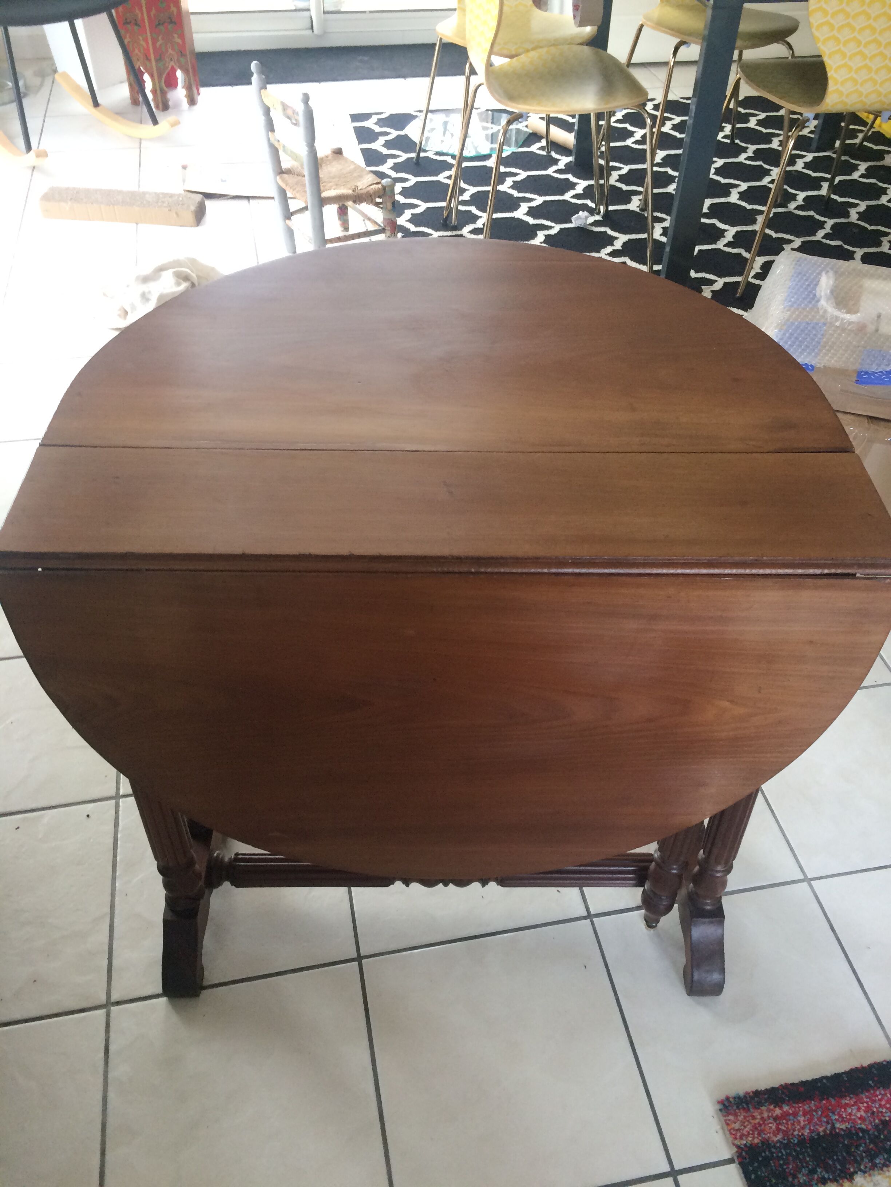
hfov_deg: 48.2
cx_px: 446
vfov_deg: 61.7
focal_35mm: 29
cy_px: 594
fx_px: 995
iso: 64
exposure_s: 1/33
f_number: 2.2
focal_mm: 4.15
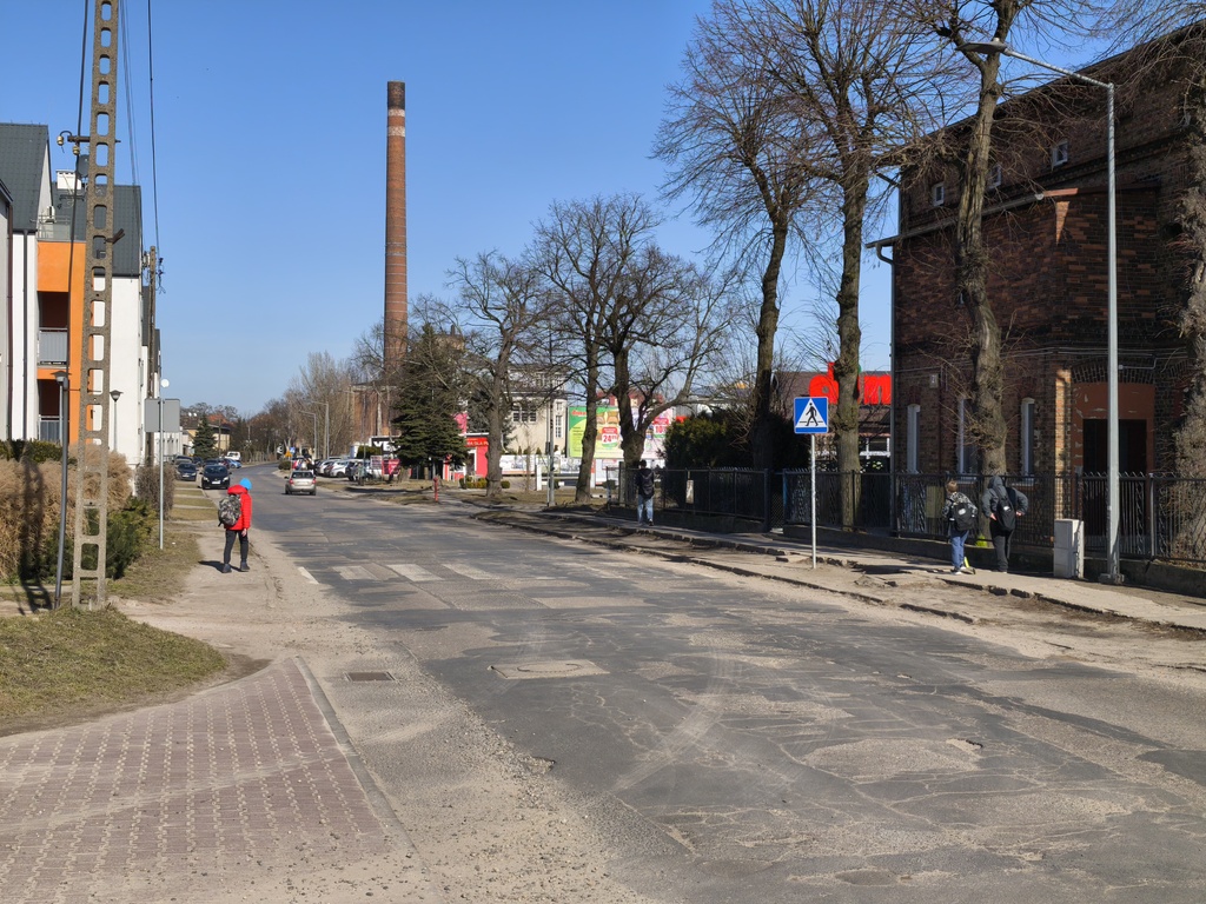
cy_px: 452
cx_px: 603
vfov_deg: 31.5
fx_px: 1603
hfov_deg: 41.2
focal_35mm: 46
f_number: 1.6
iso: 50
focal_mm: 6.57
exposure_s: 1/2663
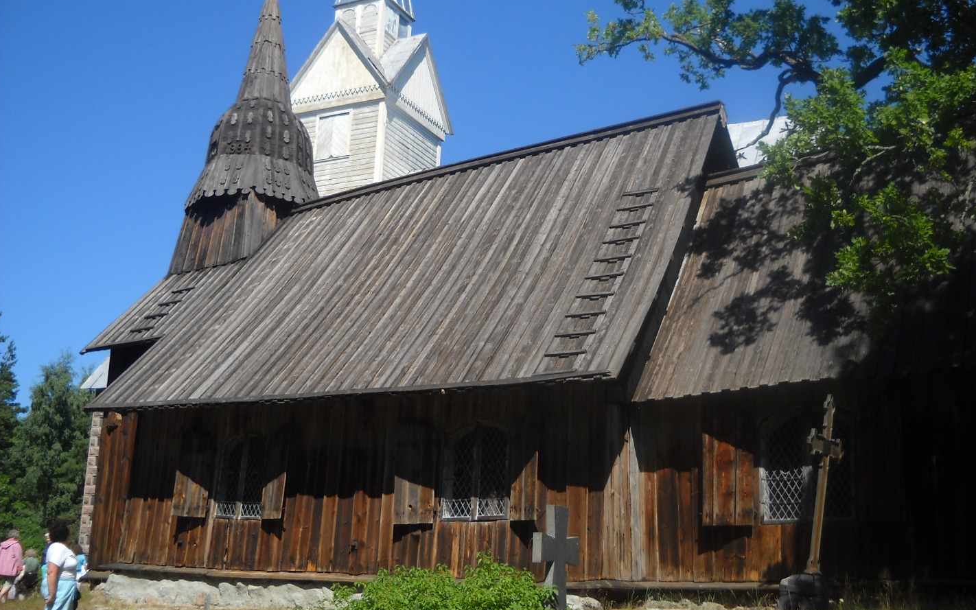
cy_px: 250
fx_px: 1170
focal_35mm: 44
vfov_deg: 29.2
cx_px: 488
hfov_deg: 45.3
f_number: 5.5
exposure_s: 1/228
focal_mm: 6.72
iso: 64
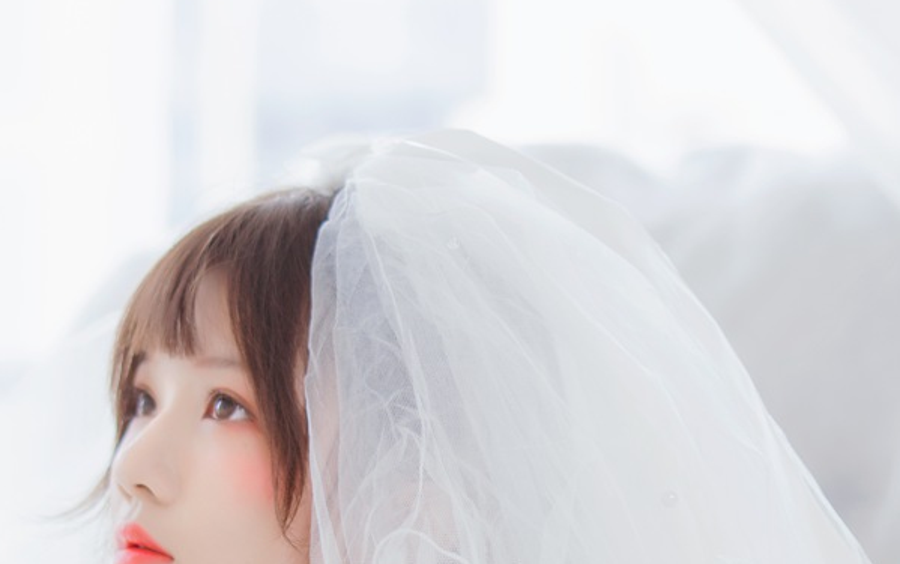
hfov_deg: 13.6
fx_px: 3755
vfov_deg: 8.4
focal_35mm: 153
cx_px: 606
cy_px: 804
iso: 200
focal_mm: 50
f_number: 2
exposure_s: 1/200
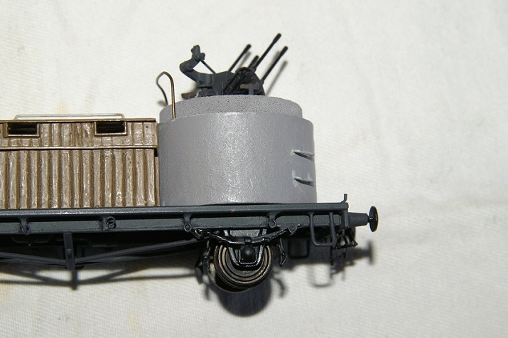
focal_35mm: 85
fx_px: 1193
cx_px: 249
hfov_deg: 24.0
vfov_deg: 16.1
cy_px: 191
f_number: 9
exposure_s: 1/125
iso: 400
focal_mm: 45
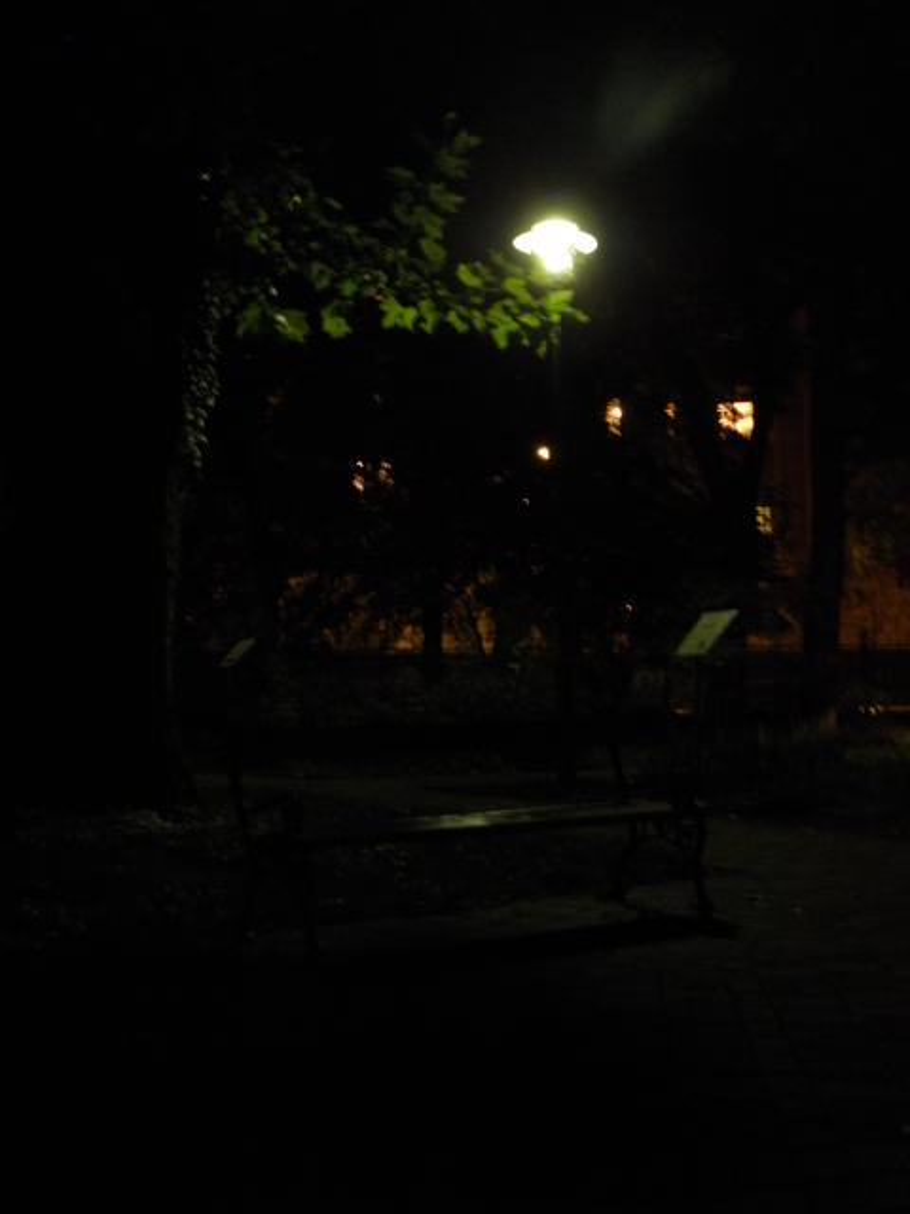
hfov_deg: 32.9
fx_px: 1542
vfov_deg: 42.9
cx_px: 455
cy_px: 607
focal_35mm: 44
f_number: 3.3
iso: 400
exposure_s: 1/2
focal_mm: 7.87
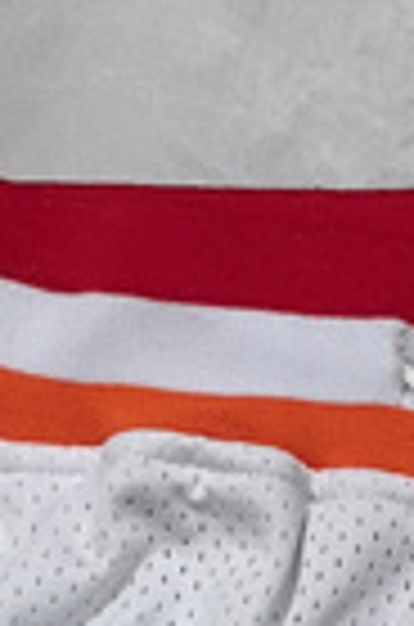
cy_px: 1063
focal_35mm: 162
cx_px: 644
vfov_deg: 11.9
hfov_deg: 8.2
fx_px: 2808
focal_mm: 5.75
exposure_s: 1/50
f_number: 2
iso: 200
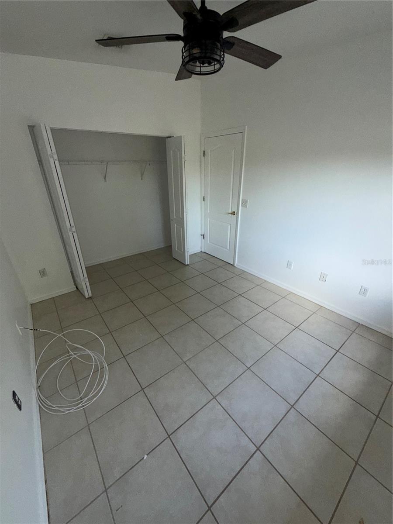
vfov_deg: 102.1
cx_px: 196
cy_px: 262
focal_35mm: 14
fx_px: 212
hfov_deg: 85.7
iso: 125
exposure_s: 1/121
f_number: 2.2
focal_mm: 2.22
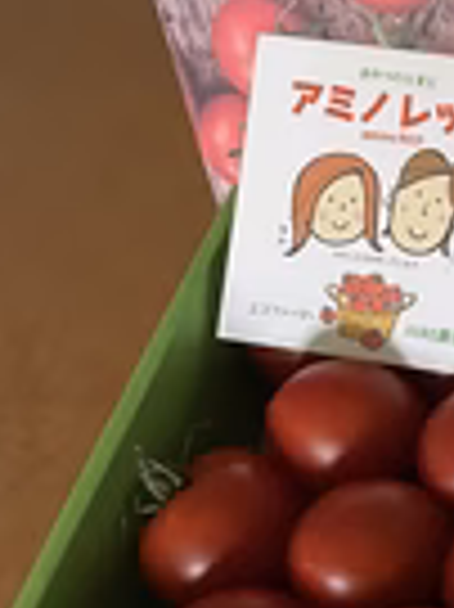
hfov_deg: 17.3
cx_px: 670
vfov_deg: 25.3
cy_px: 347
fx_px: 1349
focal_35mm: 77
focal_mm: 4.2
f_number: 1.6
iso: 640
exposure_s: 1/30
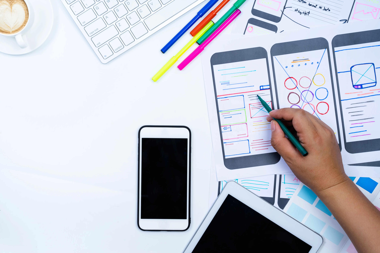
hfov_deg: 36.2
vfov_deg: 24.6
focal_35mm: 55
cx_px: 190
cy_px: 126
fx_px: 581
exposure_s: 1/100
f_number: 16
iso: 100
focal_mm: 55
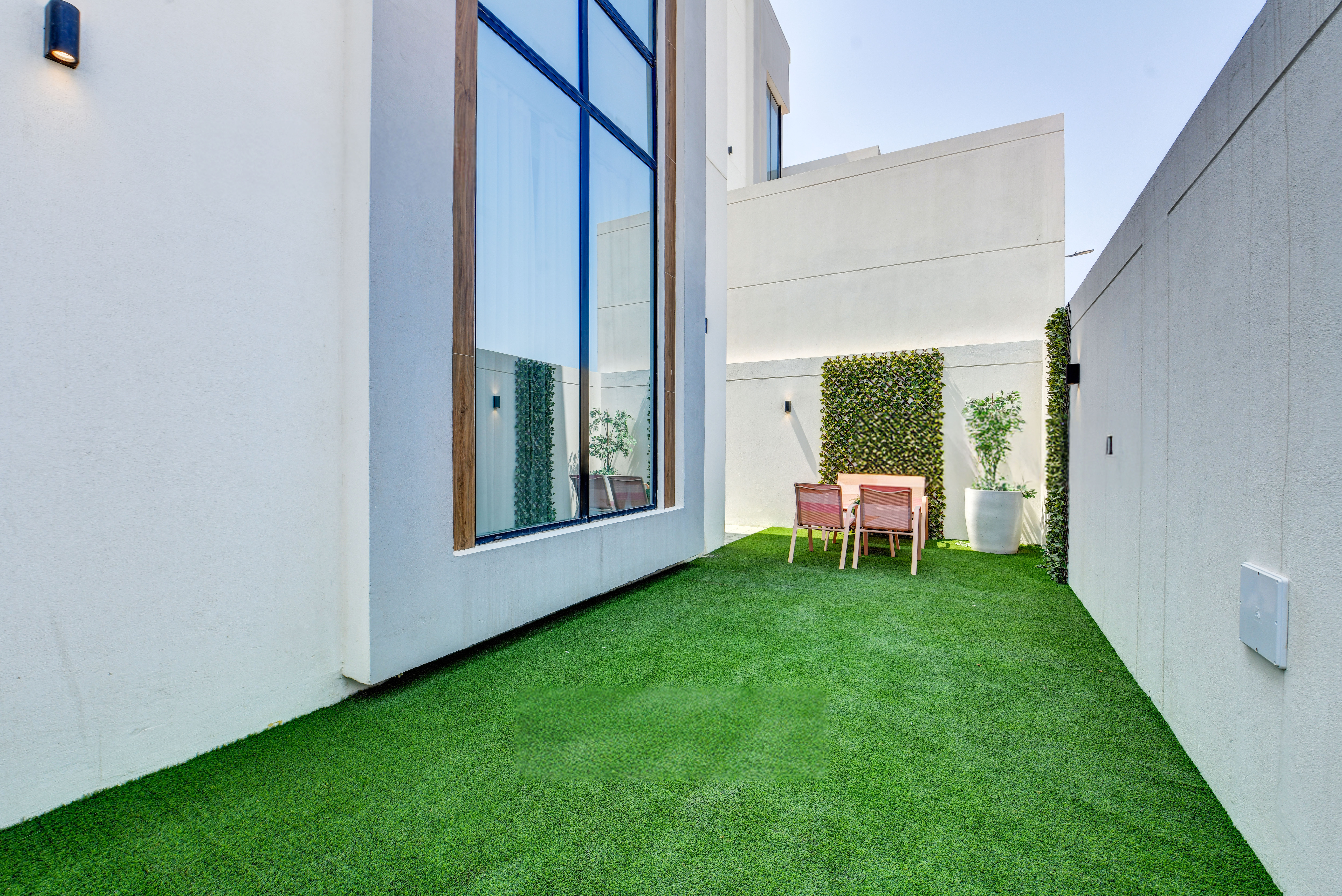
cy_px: 448
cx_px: 671
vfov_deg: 81.2
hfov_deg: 104.2
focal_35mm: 14
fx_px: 522
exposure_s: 1/125
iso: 100
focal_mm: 14
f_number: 9
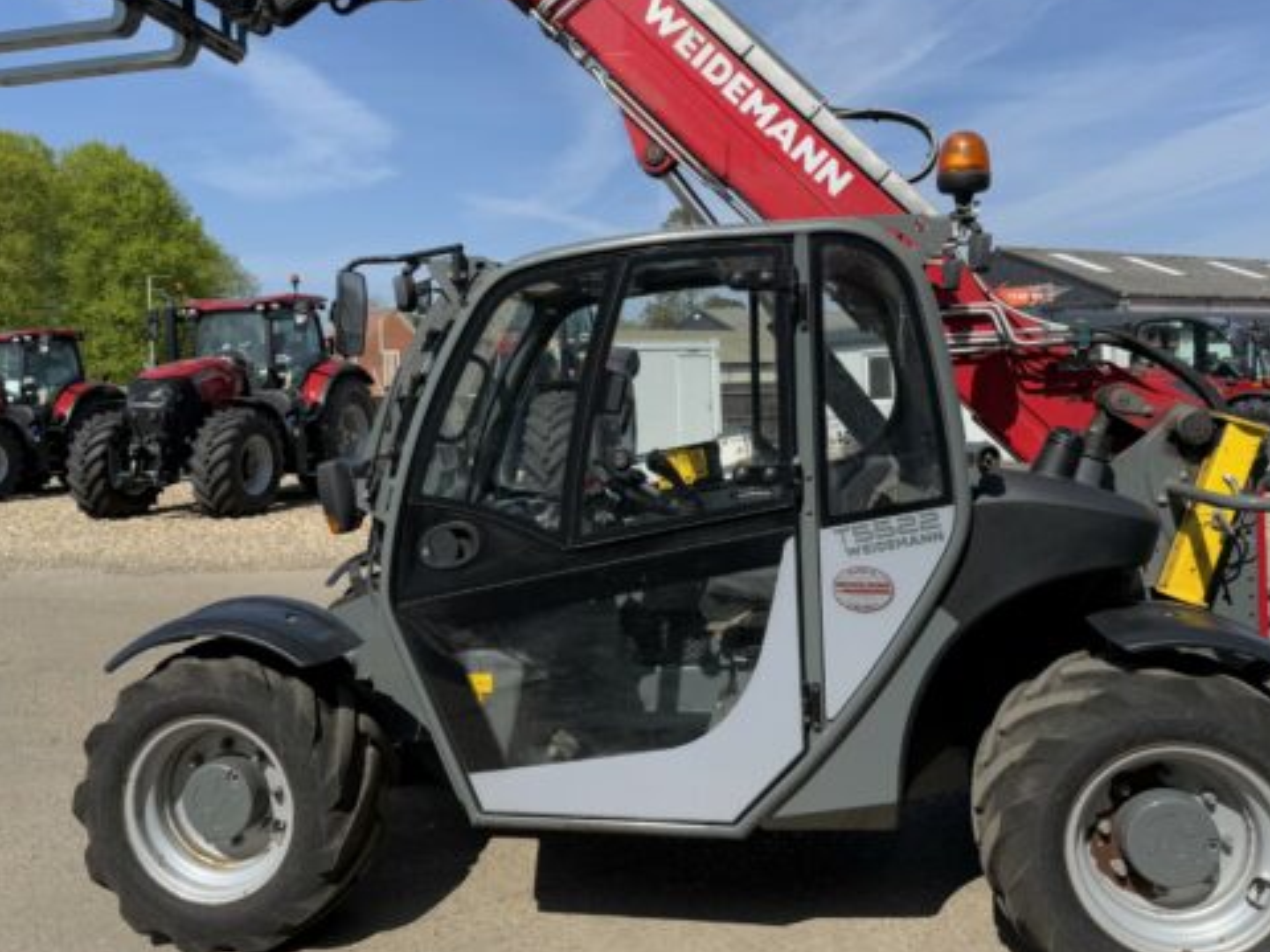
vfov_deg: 43.9
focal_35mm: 32
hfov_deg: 56.7
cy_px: 383
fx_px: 1174
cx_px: 582
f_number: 1.78
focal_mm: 6.76
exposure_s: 1/4405
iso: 80
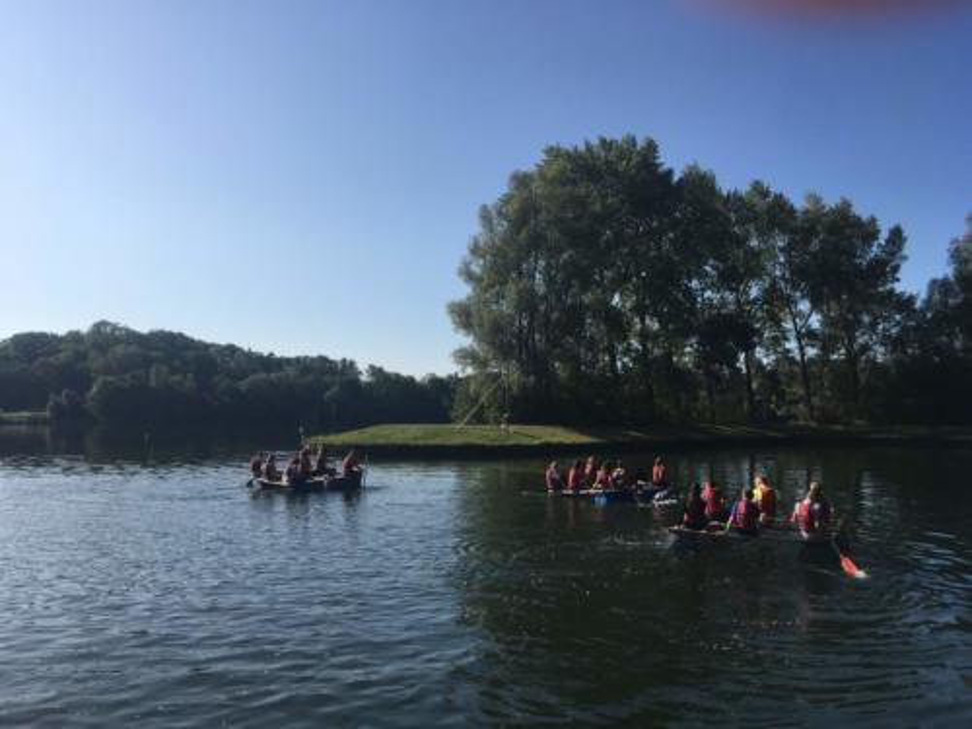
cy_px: 364
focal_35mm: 29
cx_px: 486
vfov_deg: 48.2
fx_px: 814
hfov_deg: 61.7
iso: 25
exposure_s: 1/2024
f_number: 2.2
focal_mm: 4.15
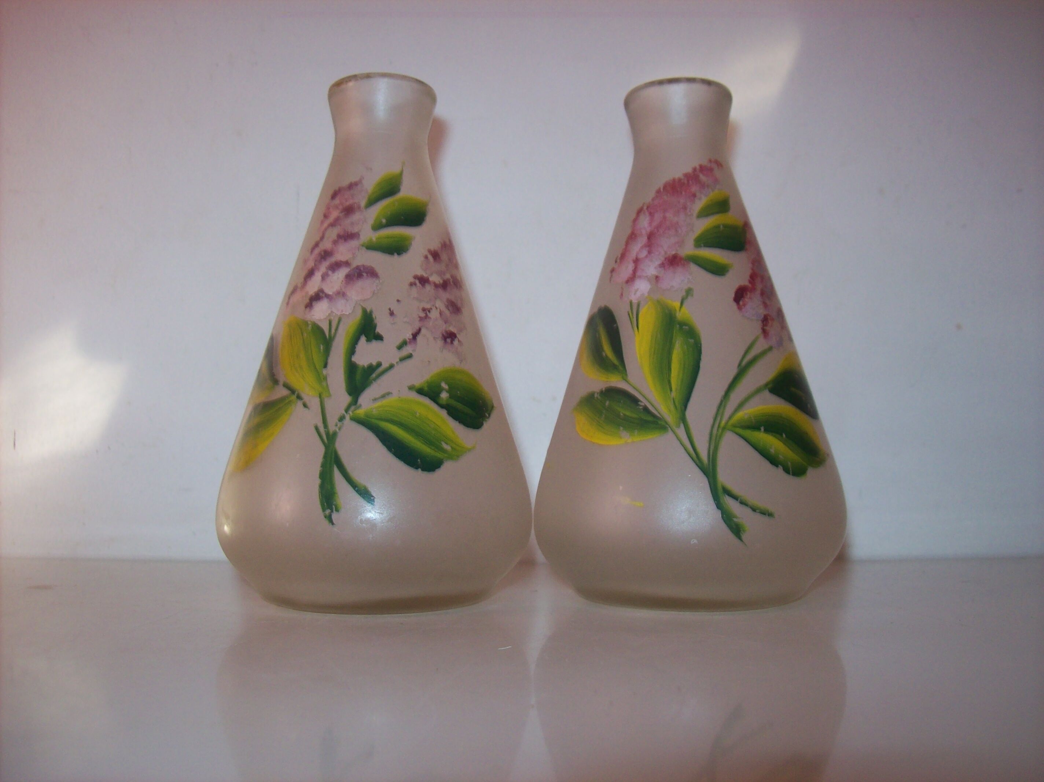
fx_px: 1085
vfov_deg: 39.6
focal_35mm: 36
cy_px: 391
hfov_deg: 51.4
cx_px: 522
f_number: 2.7
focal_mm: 6
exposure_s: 1/64
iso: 80
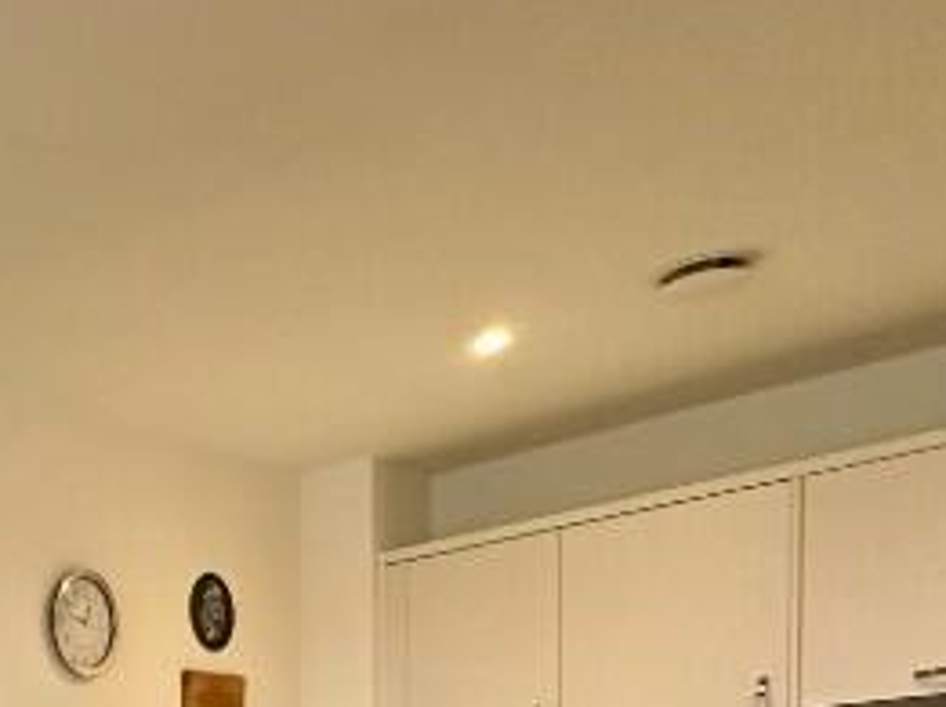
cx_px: -482
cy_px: 1004
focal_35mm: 55
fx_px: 1501
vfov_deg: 22.6
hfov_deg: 25.8
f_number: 2.2
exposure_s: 1/100
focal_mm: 2.22
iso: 320
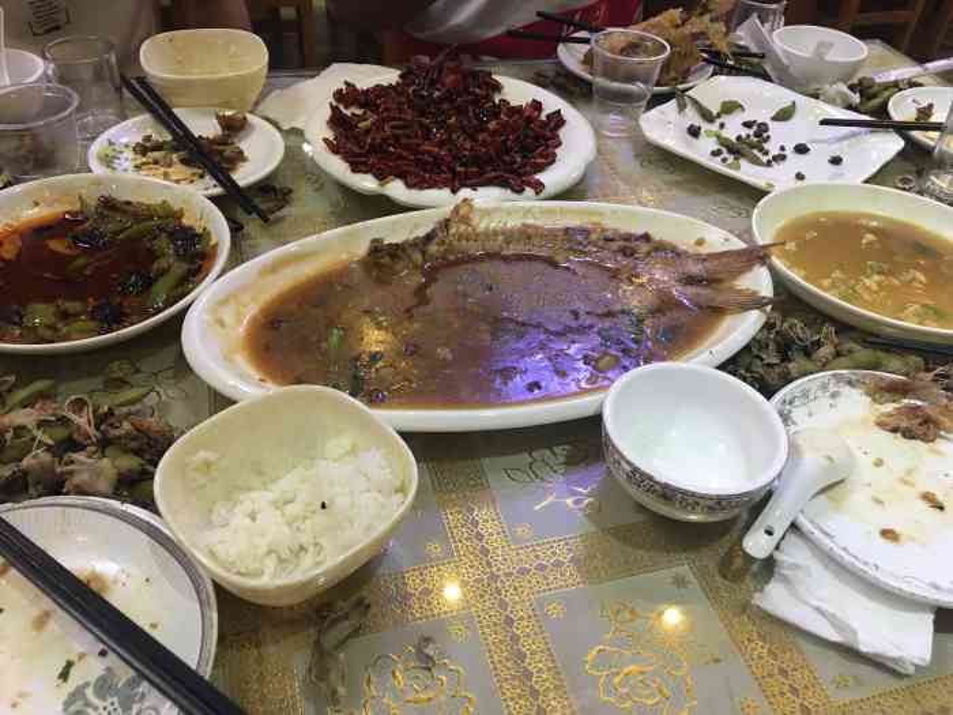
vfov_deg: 48.2
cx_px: 476
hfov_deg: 61.7
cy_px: 358
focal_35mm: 29
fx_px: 798
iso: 80
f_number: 2.2
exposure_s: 1/17
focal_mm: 4.15
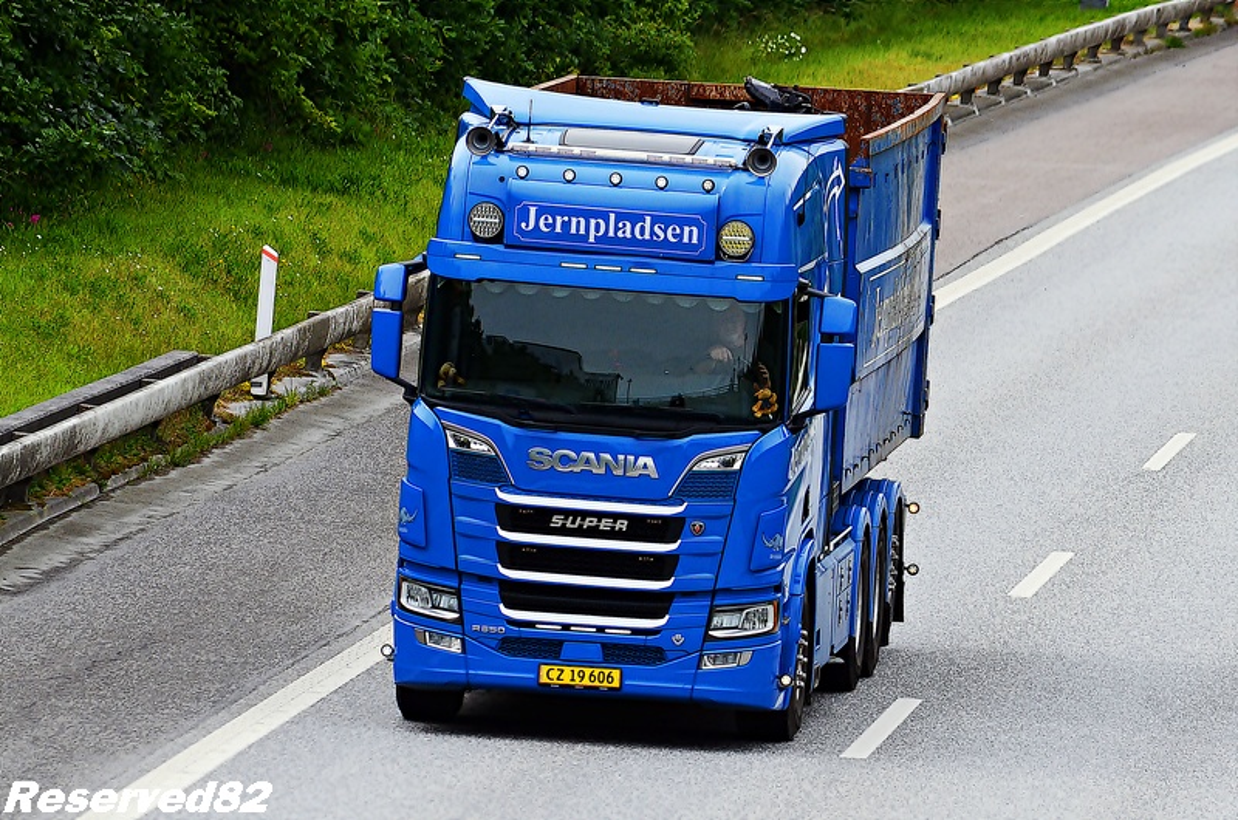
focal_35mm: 405
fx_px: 13900
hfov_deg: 5.1
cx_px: 619
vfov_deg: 3.4
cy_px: 410
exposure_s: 1/1250
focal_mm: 270
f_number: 9
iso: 640
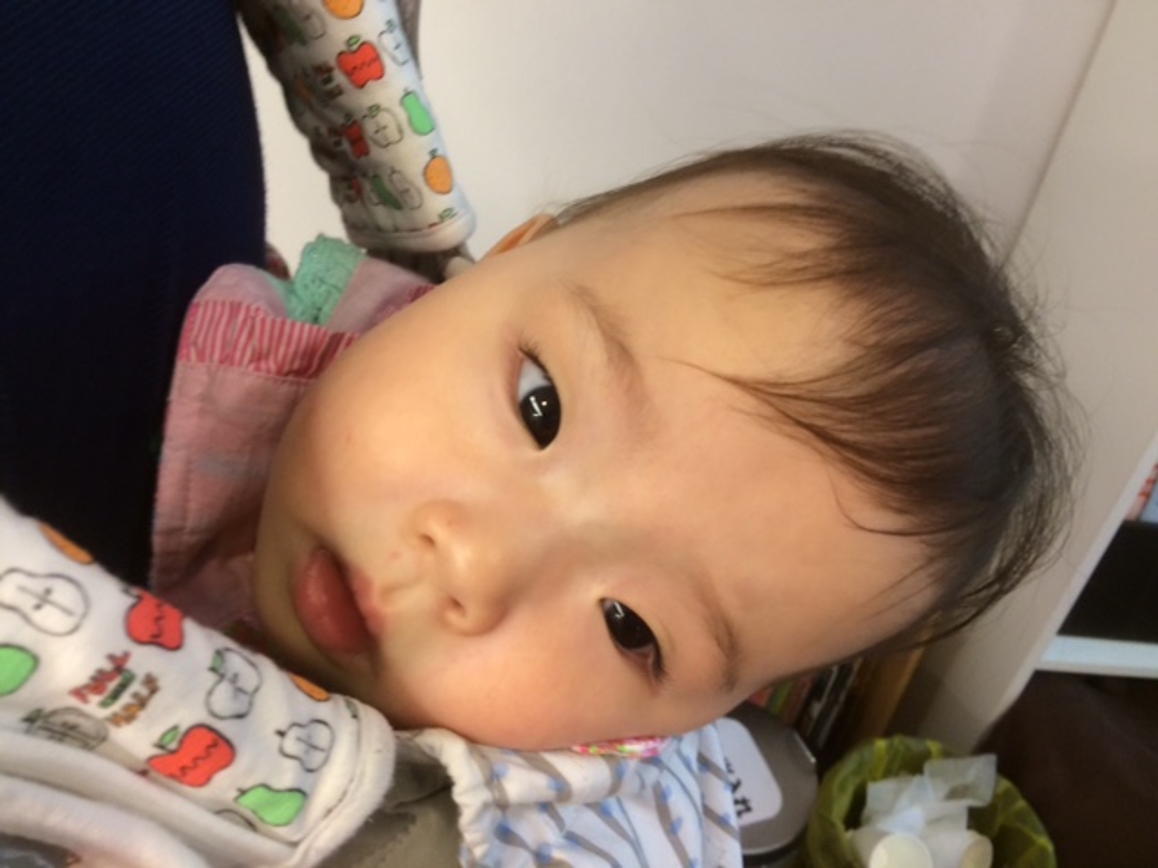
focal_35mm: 29
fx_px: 970
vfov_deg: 48.2
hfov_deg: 61.7
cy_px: 434
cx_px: 579
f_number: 2.2
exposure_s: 1/30
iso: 80
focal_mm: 4.15
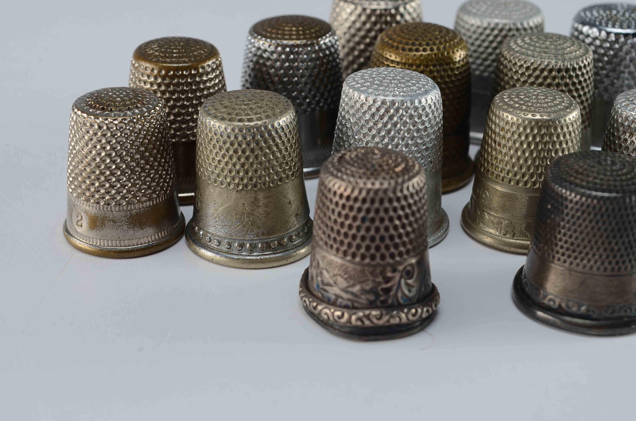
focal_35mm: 78
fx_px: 1375
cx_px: 318
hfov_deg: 26.0
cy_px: 210
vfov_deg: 17.4
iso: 100
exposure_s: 1/80
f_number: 14
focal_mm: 52
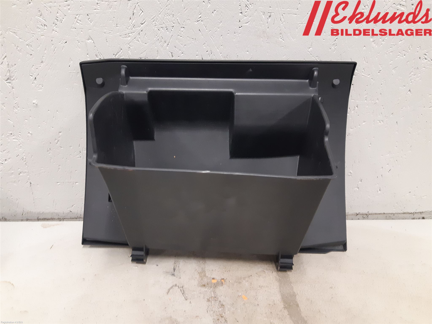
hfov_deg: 67.3
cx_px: 216
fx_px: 324
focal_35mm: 26
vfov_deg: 53.1
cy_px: 162
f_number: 1.7
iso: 320
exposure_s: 1/50
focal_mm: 3.93
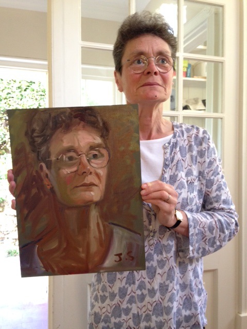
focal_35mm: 33
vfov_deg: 55.4
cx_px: 124
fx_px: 314
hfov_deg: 42.9
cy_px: 164
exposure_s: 1/20
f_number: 2.4
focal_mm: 4.12
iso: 160
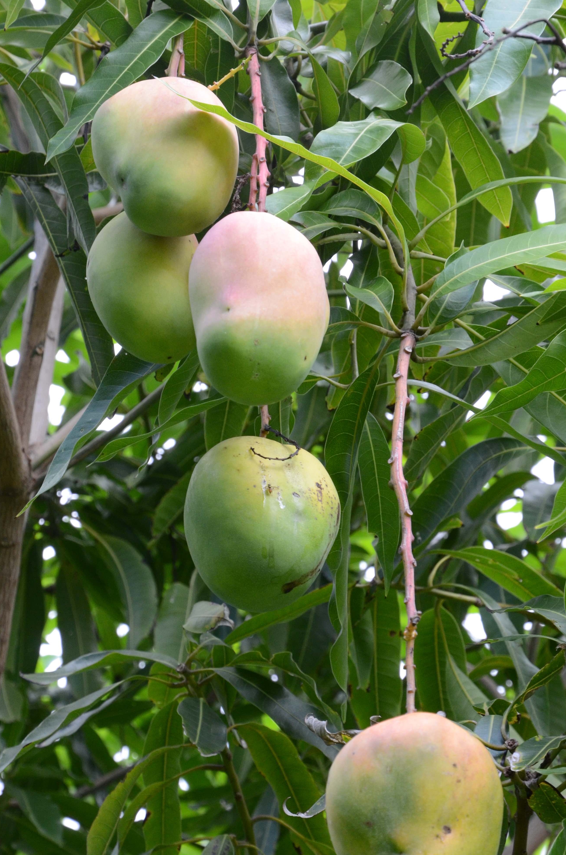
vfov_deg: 15.6
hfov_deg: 10.3
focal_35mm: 132
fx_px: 3127
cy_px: 499
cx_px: 281
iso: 1000
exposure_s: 1/200
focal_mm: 70
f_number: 9
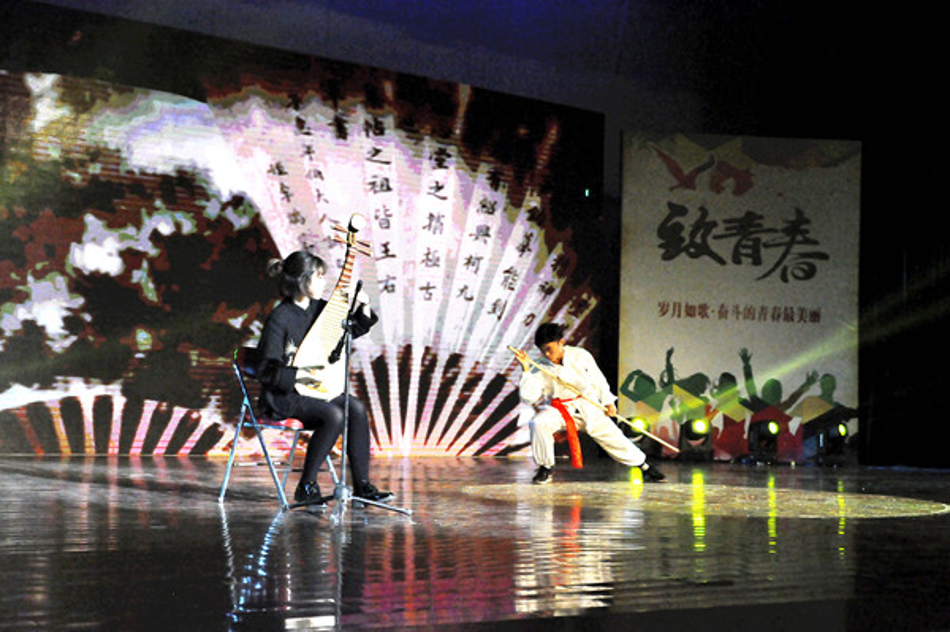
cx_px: 475
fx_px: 1266
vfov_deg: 28.0
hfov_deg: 41.1
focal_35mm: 48
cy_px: 316
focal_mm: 32
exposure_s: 1/250
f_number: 8
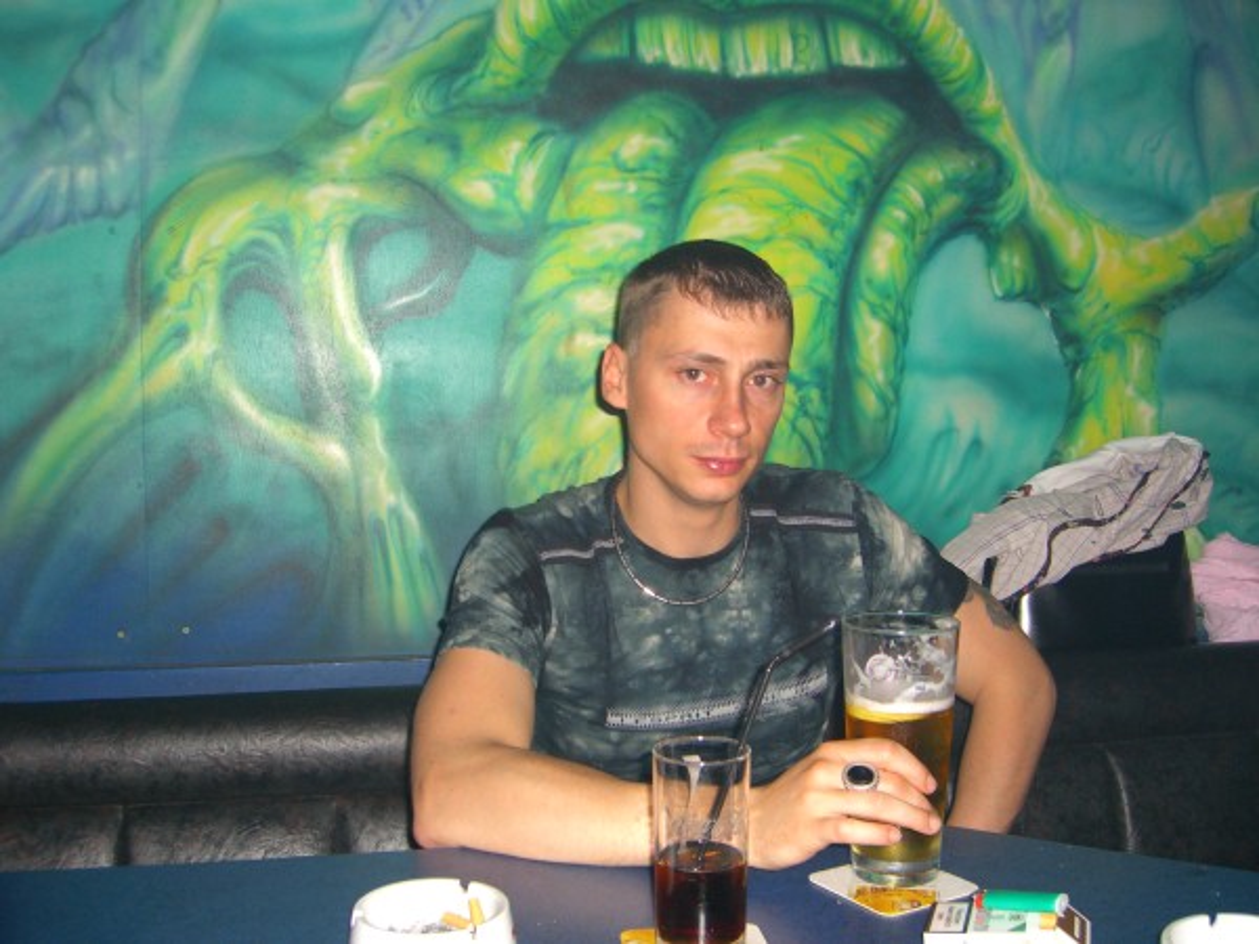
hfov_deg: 49.0
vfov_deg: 37.7
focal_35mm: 38
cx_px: 630
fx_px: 1382
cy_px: 472
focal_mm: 7.9
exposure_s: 1/60
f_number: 2.8
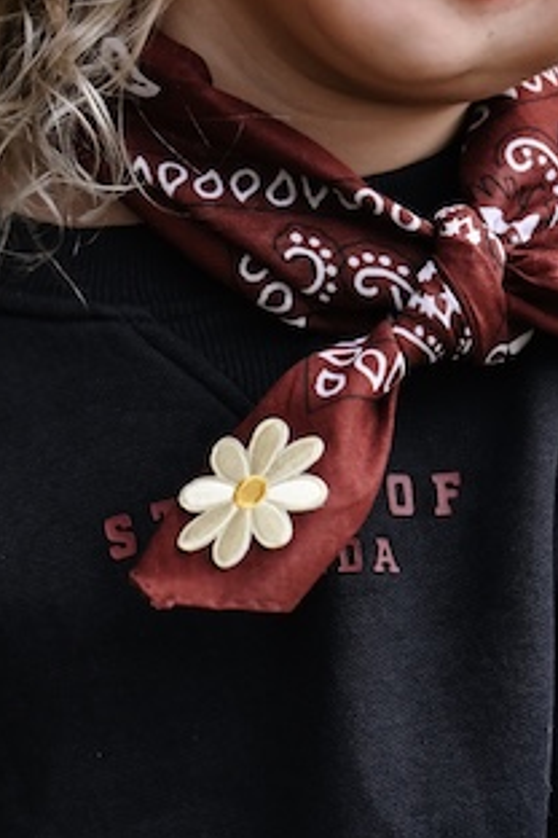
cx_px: 79
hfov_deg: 4.3
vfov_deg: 6.4
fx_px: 7439
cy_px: 379
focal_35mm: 320
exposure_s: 1/1600
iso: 1600
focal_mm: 125
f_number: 4.5
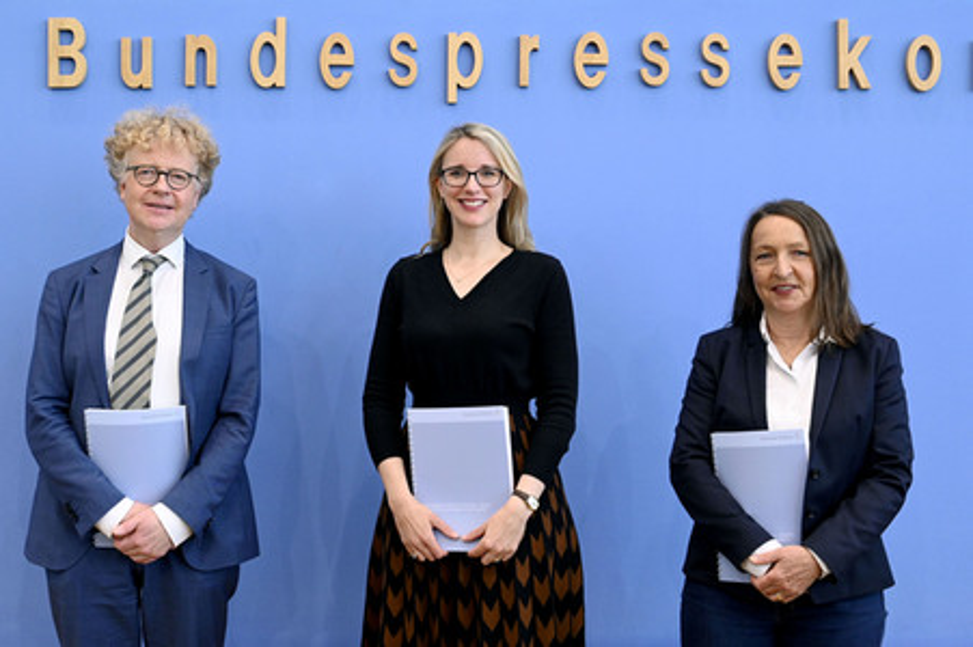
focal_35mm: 35
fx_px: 945
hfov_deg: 54.5
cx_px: 486
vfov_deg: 37.8
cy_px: 324
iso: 3200
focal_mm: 35
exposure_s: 1/400
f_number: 5.6
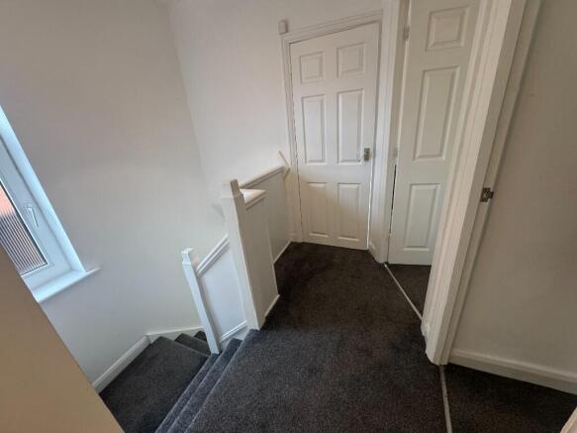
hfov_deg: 102.1
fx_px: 233
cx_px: 288
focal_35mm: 14
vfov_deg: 85.7
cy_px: 216
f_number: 2.2
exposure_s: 1/50
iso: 200
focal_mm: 2.22
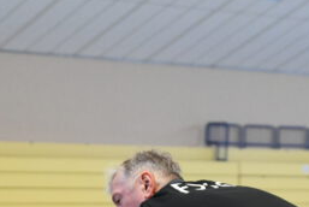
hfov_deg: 11.5
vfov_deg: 7.5
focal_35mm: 179
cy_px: 359
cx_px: 113
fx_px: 1538
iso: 3600
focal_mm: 45
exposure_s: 1/200
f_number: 2.8
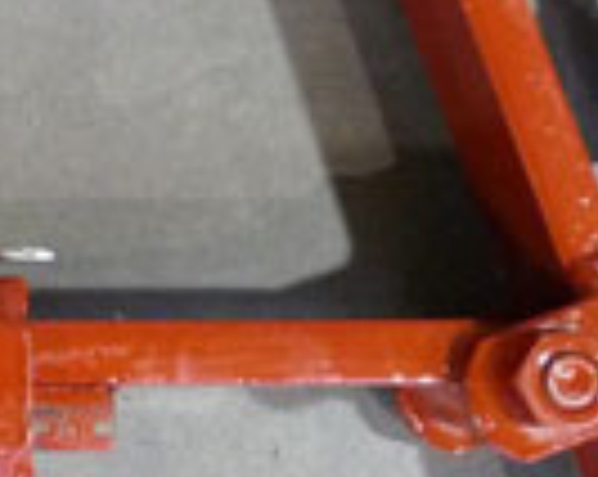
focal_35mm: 99
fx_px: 1750
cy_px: -2
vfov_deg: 15.2
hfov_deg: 17.9
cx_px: -220
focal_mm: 4.8
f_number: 2.8
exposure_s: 1/13
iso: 400
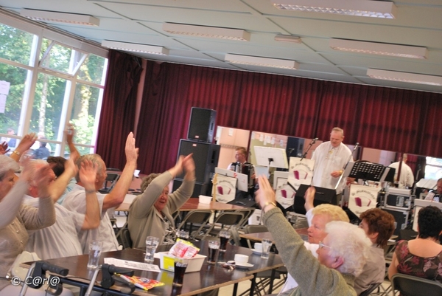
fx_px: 774
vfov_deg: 21.6
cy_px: 148
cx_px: 221
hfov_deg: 31.9
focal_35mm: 63
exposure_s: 1/25
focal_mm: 42
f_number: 5.3
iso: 400
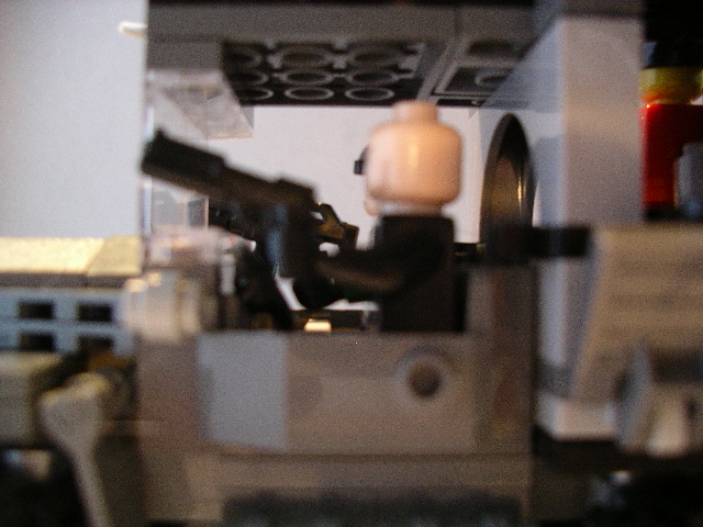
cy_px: 264
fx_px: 751
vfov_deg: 38.7
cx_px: 352
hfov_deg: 50.1
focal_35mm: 37
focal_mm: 7.8
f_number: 2.8
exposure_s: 1/7
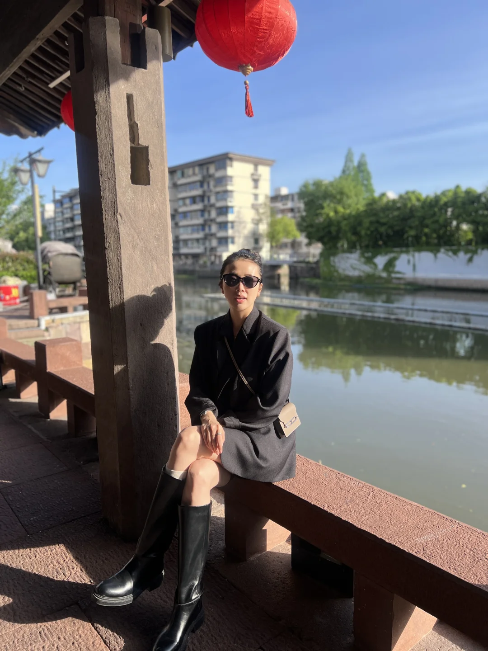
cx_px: 244
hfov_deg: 53.1
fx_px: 489
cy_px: 326
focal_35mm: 26
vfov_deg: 67.3
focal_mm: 5.7
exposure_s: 1/1698
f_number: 1.5
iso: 50
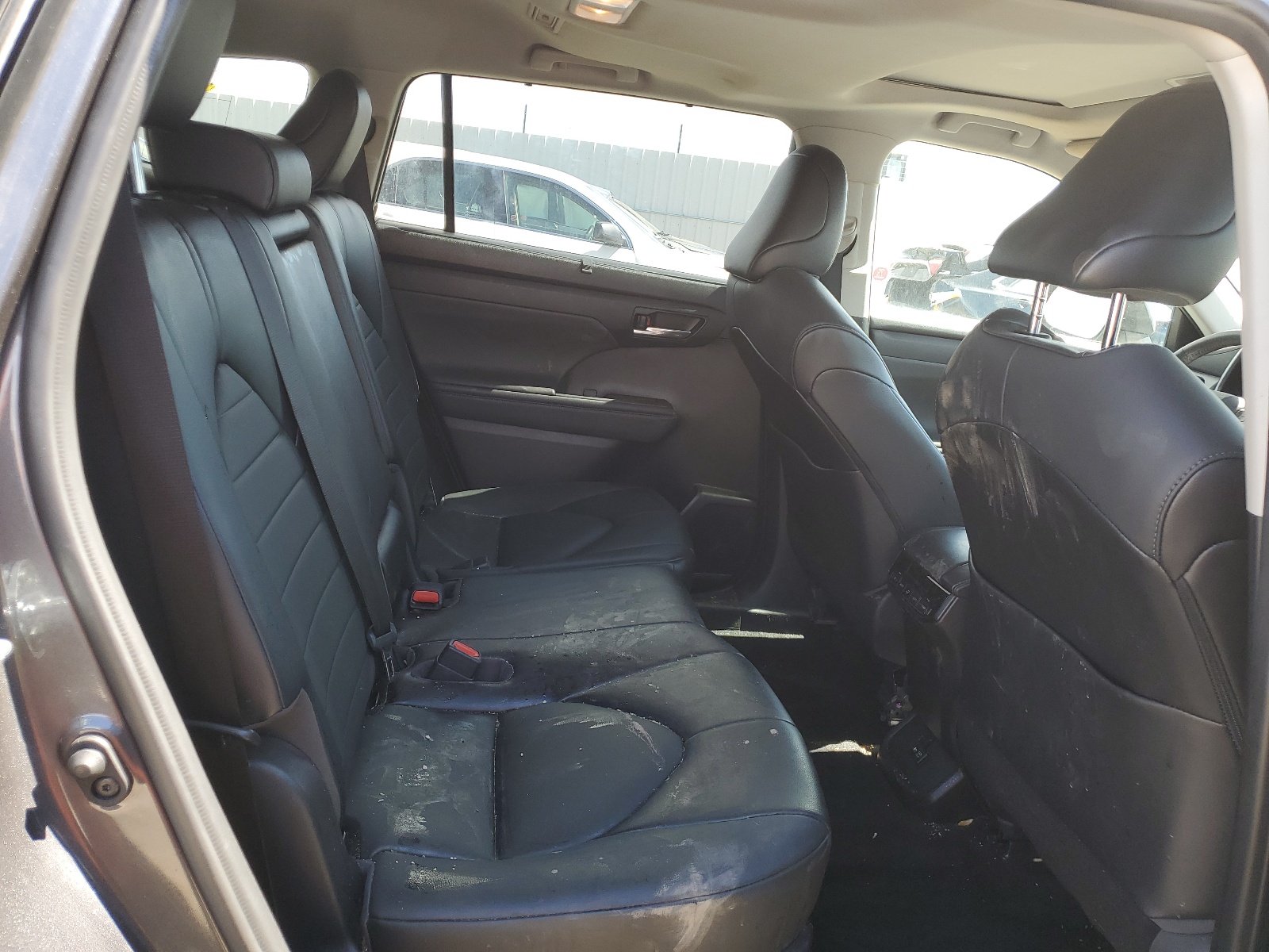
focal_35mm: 26
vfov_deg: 53.1
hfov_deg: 67.3
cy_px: 476
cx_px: 634
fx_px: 953
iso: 50
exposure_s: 1/182
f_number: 1.5
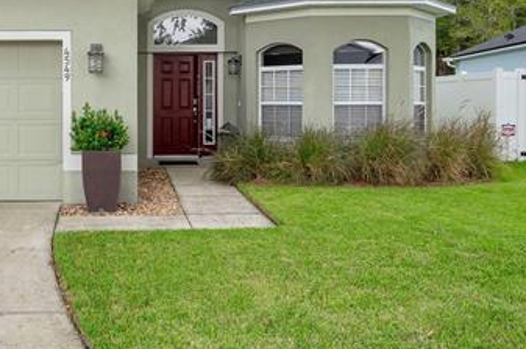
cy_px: 110
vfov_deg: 34.6
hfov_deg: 48.7
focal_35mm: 38
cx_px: 130
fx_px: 555
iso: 100
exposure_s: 1/80
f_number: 8
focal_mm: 16
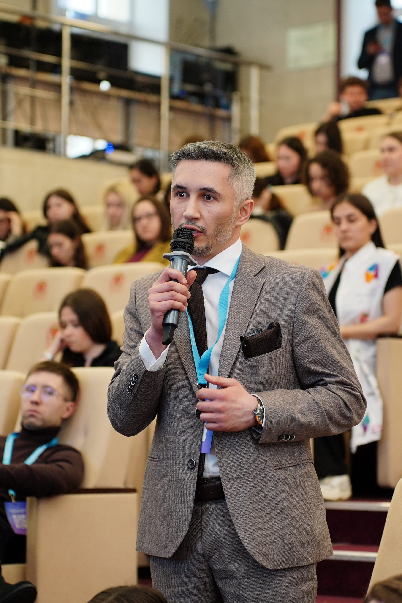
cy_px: 302
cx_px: 201
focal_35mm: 112
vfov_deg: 18.3
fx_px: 1876
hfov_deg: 12.2
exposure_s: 1/100
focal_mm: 75
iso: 250
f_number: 2.8
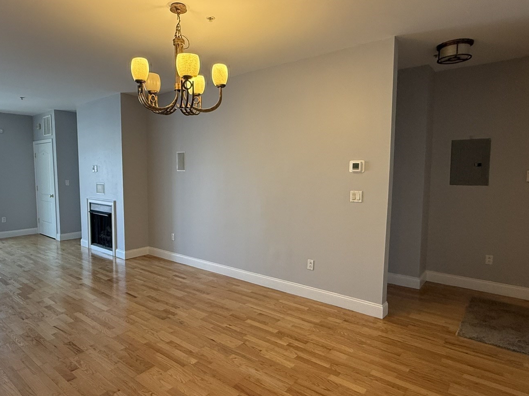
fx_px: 336
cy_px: 198
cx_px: 236
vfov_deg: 61.1
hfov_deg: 76.1
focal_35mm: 22
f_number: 2.2
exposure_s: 1/120
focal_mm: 2.22
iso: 320
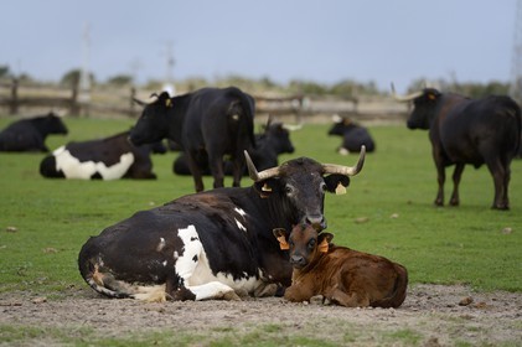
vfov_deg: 6.9
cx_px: 261
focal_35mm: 200
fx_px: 2898
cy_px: 174
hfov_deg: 10.3
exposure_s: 1/640
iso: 800
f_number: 4.5
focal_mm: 200
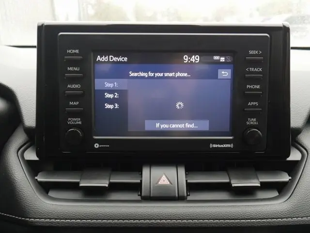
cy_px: 116
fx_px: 376
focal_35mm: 42
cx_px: 155
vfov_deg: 34.4
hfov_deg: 44.8
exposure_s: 1/60
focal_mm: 21
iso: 1250
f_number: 5
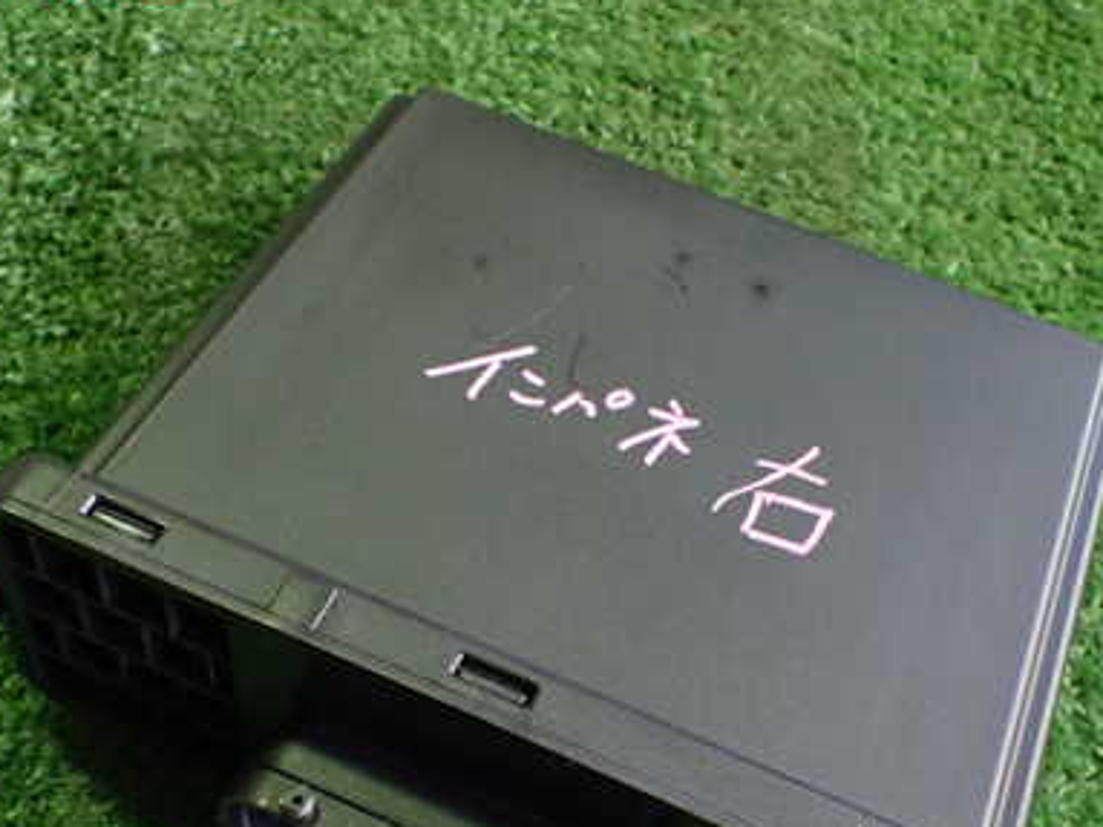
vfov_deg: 30.5
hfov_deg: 40.4
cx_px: 544
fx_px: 1497
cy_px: 588
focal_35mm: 47
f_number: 2.3
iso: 800
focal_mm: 5.4
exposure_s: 1/80
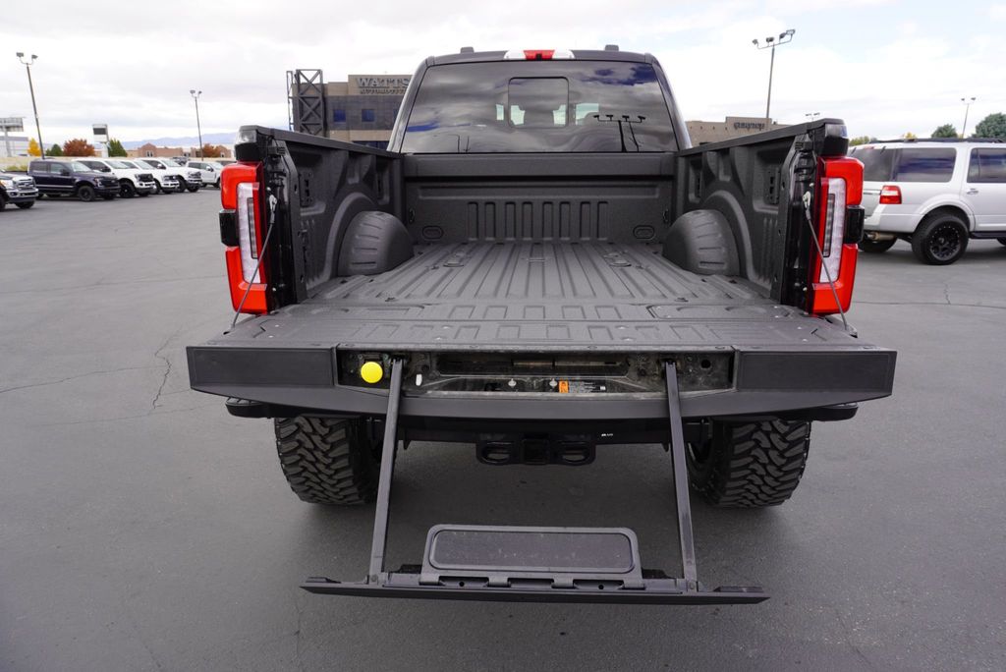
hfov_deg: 73.7
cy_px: 336
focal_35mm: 24
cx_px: 503
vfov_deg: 53.2
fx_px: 671
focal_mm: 16
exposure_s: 1/100
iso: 100
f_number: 6.3
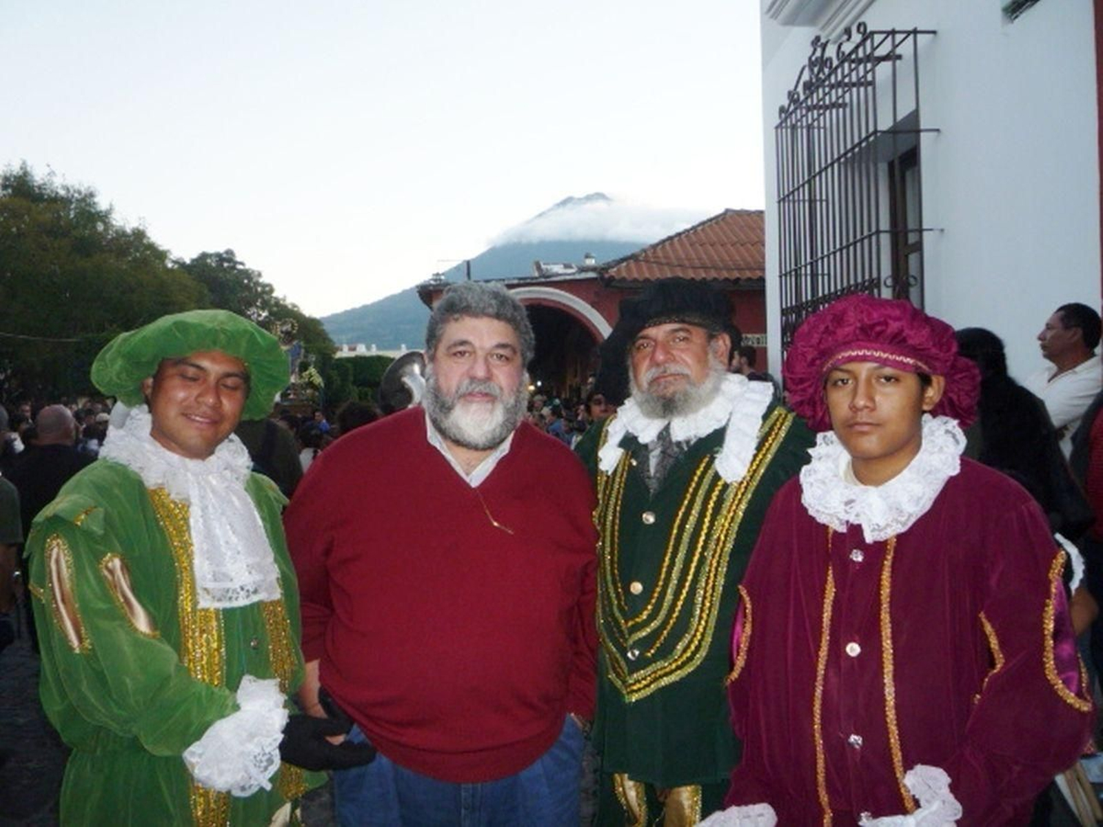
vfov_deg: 46.8
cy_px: 414
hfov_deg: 60.0
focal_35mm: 30
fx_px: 956
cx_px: 552
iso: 100
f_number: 3.3
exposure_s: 1/30
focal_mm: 5.2
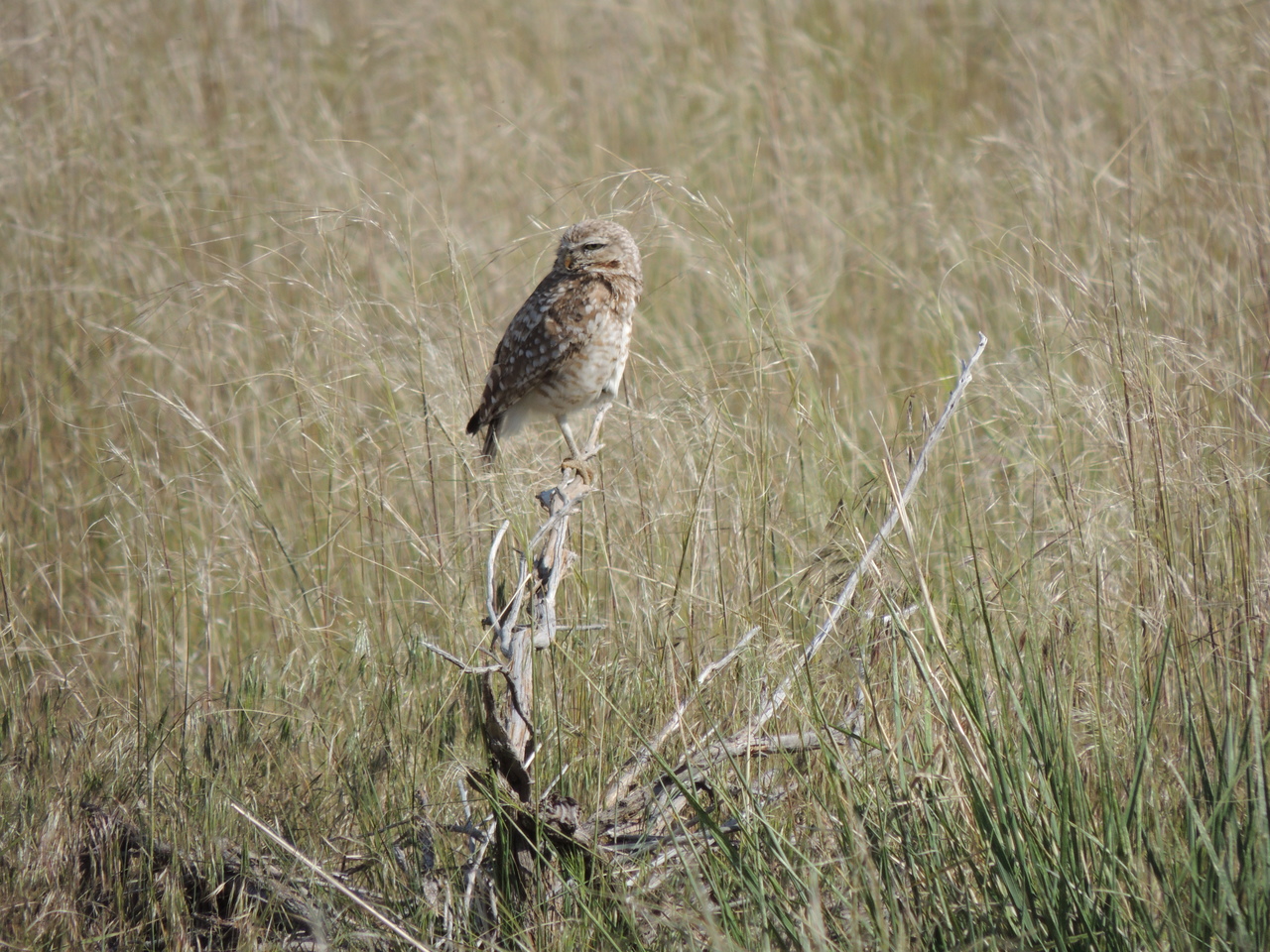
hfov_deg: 2.0
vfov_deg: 1.5
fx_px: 36688
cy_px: 476
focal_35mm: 1000
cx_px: 635
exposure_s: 1/500
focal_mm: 180
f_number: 5.9
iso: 100
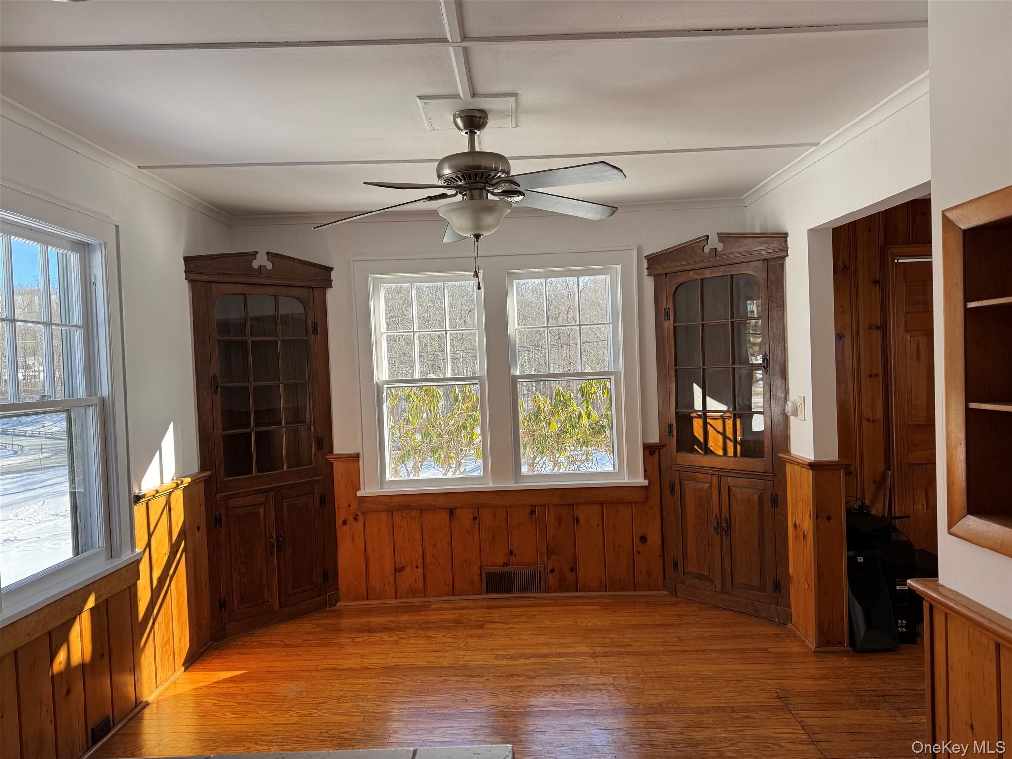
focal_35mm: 24
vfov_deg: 56.8
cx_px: 506
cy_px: 380
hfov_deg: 71.6
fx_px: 702
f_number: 1.78
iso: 80
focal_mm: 6.76
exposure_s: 1/368
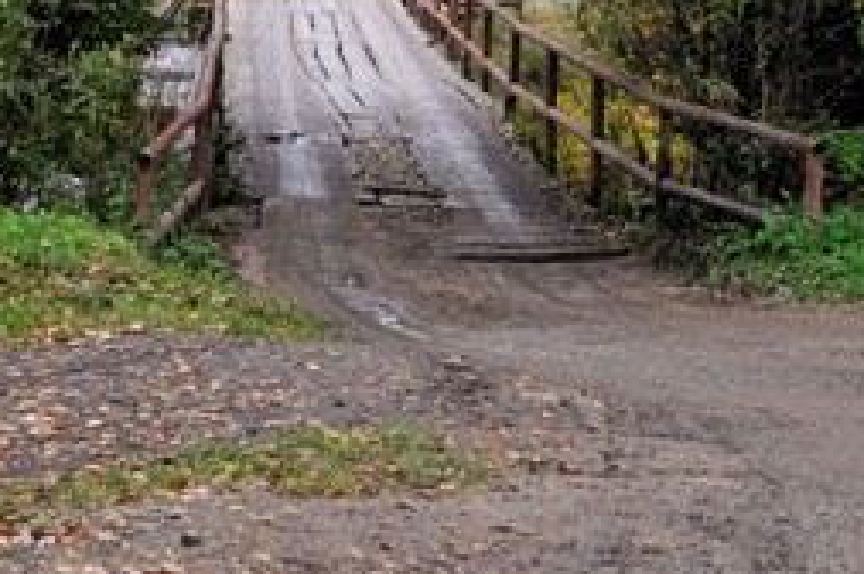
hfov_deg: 16.0
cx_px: 277
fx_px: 3068
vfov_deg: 10.5
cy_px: -159
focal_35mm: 128
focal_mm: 24
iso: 400
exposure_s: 1/200
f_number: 7.1
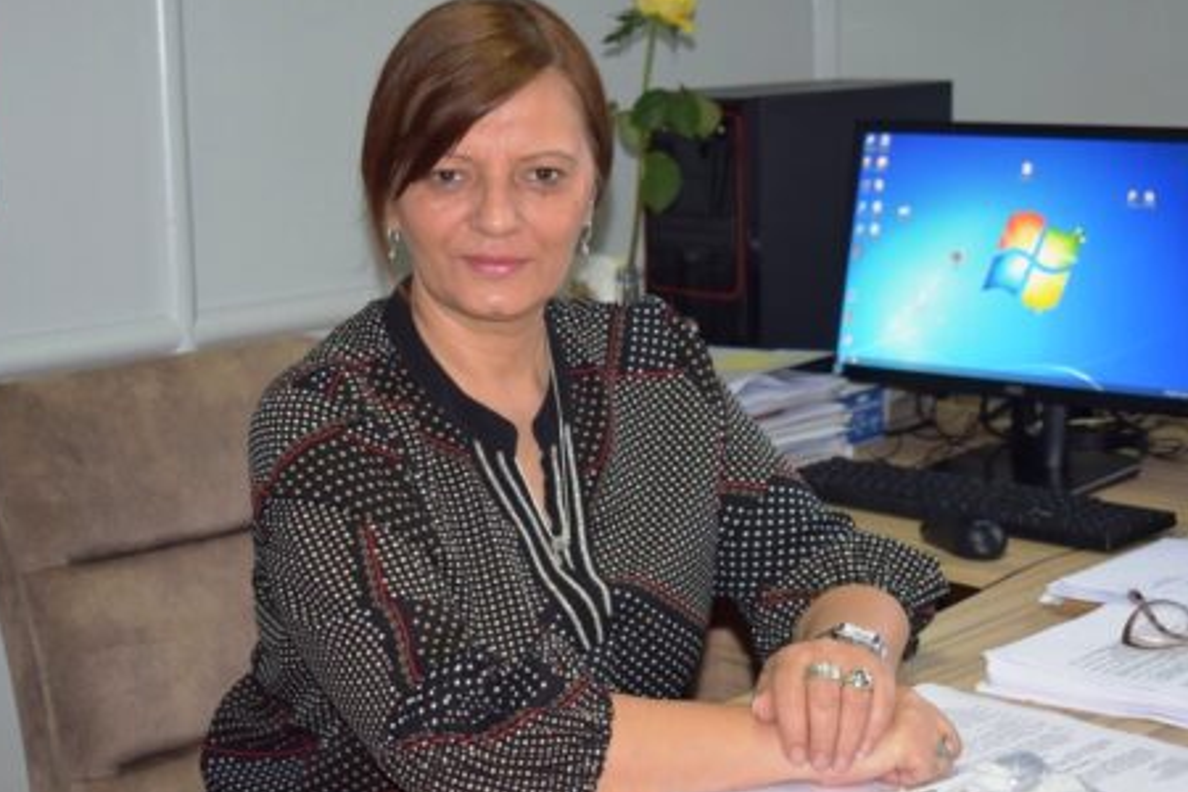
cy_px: 429
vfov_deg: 19.5
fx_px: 2310
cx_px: 541
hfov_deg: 28.8
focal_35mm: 70
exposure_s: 1/80
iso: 800
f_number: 5
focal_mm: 42
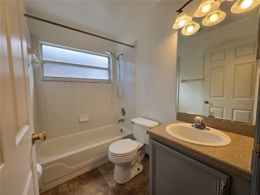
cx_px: 130
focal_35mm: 13
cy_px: 98
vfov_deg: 89.9
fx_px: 98
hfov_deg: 106.2
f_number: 2.2
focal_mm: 1.7
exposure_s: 1/135
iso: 25
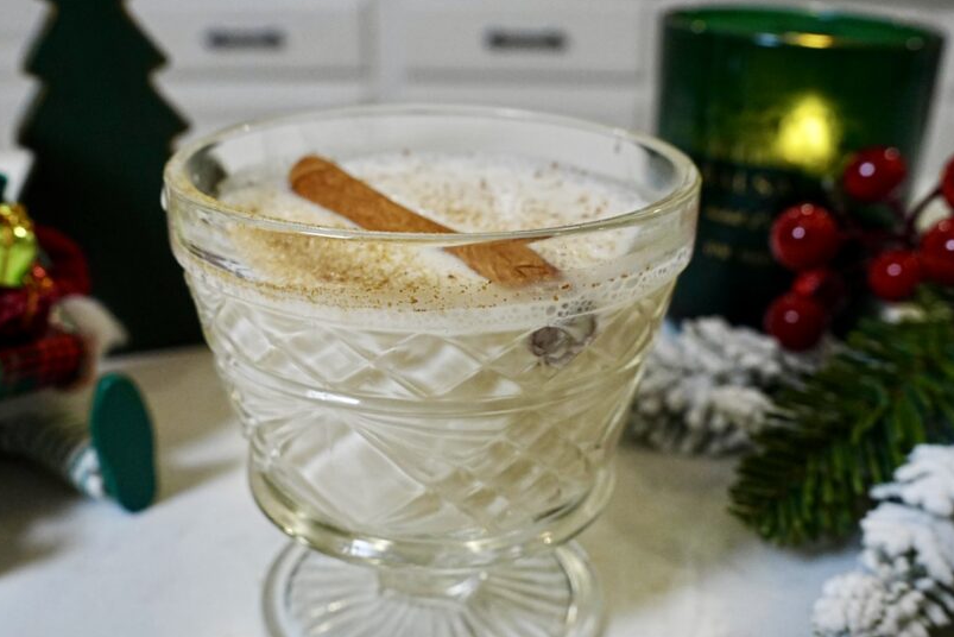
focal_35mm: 38
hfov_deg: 51.0
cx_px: 463
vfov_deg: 35.3
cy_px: 341
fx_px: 999
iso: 1250
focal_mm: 19.7
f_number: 5.6
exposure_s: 1/250
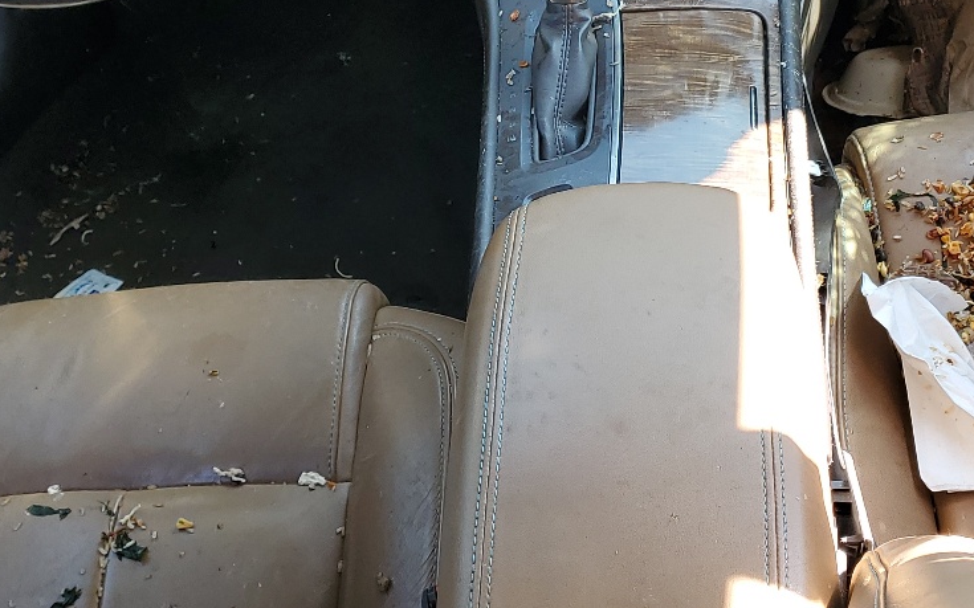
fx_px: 1592
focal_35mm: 60
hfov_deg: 33.9
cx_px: 599
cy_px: 143
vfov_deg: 21.4
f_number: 1.5
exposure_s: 1/156
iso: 50
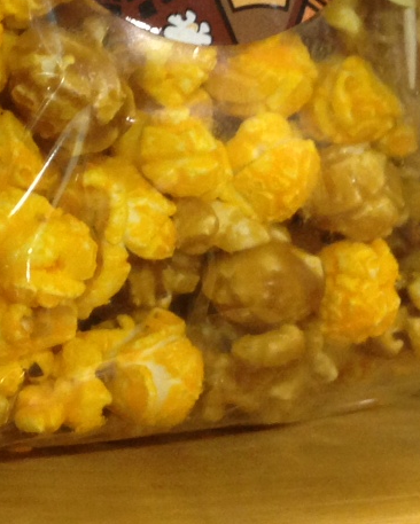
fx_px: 1786
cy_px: -37
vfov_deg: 16.3
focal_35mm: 115
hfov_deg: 12.4
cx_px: -297
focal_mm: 4.13
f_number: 2.4
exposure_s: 1/20
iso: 160
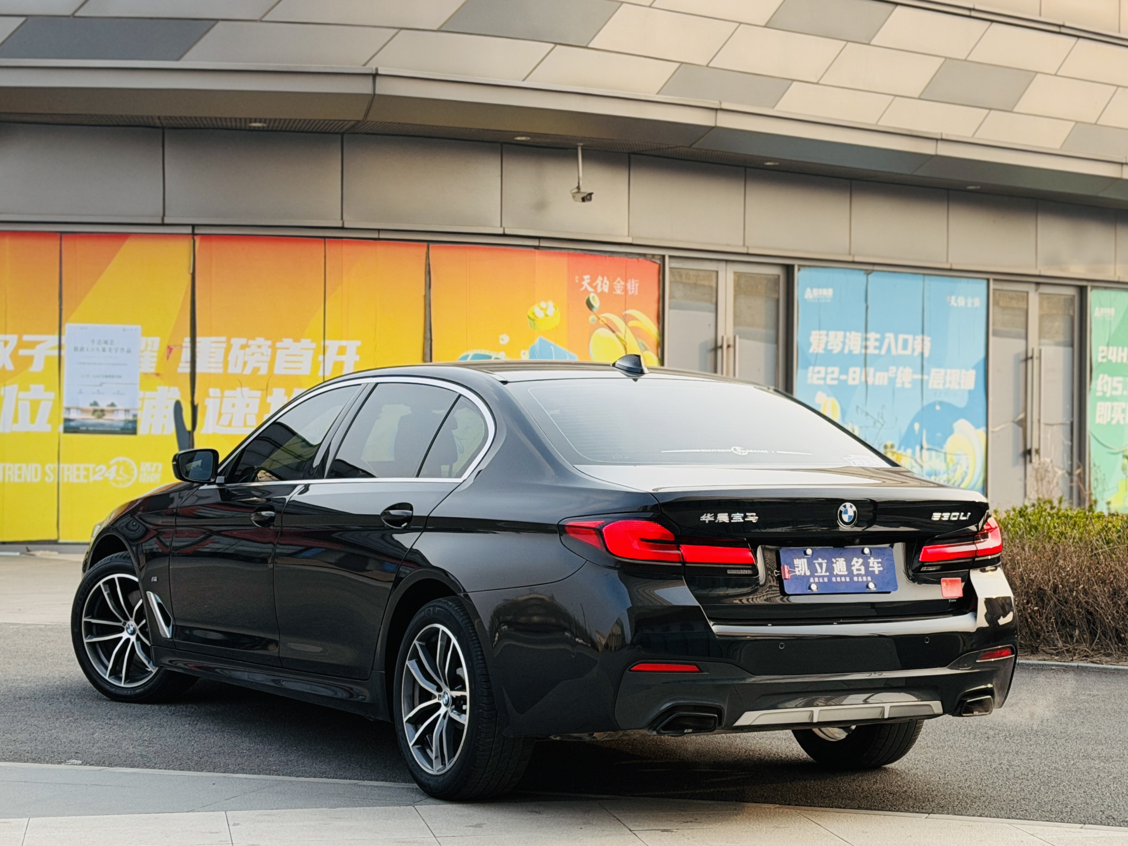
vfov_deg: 30.3
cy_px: 423
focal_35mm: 48
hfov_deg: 39.7
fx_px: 1564
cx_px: 564
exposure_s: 1/1242
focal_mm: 6.76
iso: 80
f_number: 1.78
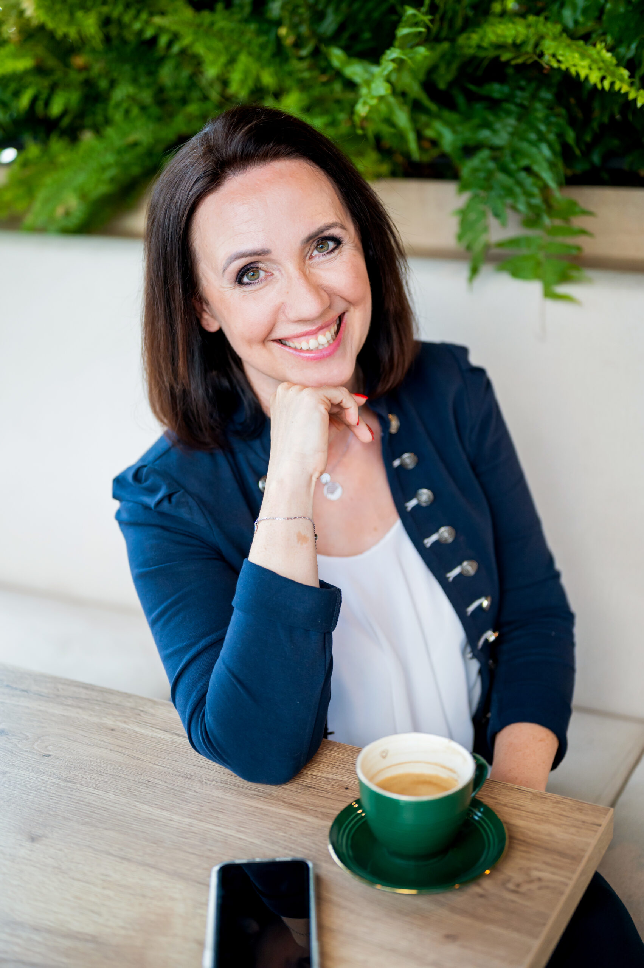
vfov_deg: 39.6
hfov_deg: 27.0
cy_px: 484
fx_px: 1344
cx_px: 322
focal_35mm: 50
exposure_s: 1/1000
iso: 1000
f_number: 1.8
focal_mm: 50
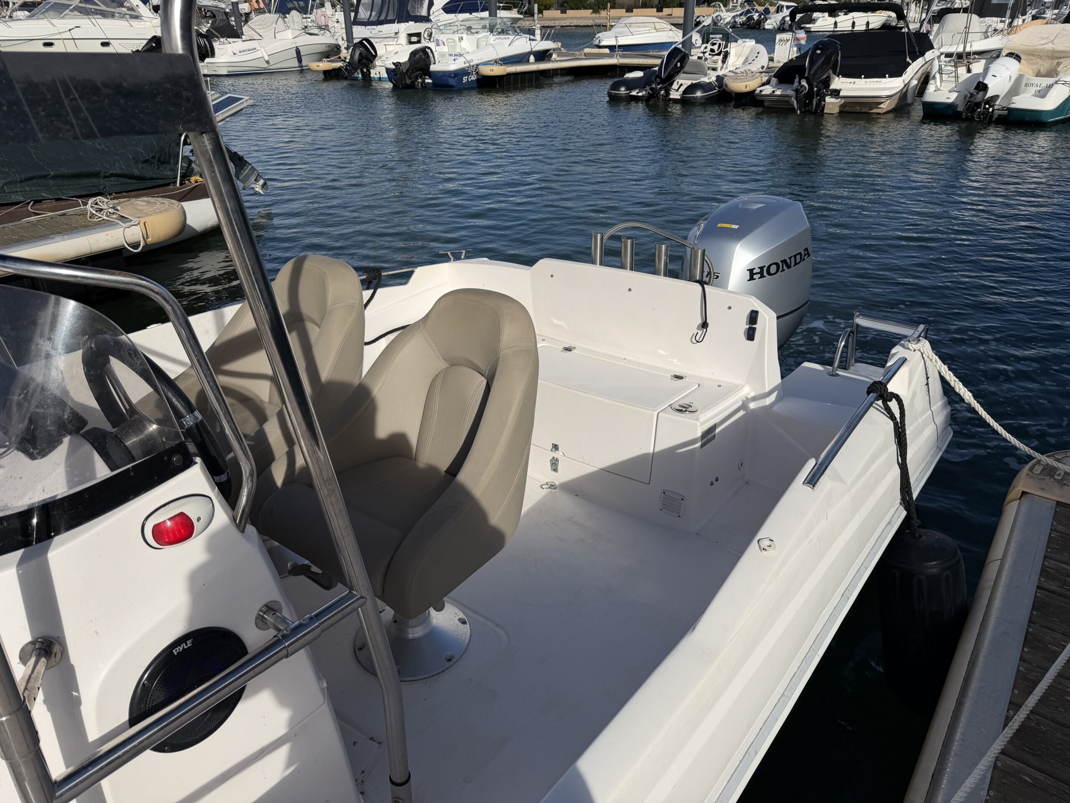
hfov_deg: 71.6
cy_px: 402
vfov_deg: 56.8
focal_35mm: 24
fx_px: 742
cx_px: 535
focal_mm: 6.76
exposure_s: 1/9091
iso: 80
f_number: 1.78
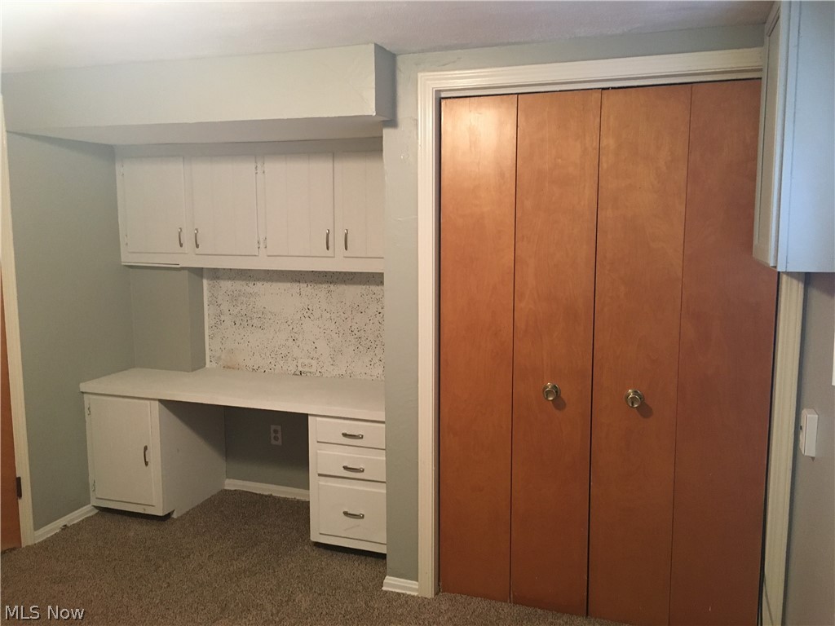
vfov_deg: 48.2
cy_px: 313
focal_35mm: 29
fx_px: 700
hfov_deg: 61.7
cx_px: 418
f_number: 2.2
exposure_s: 1/24
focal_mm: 4.15
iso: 200
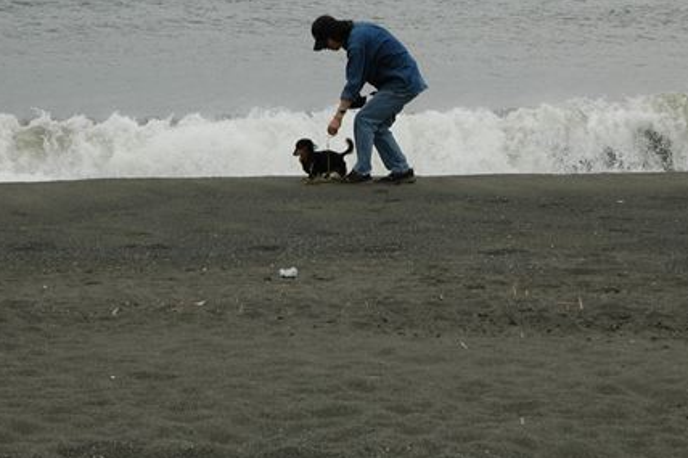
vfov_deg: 8.7
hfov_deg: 13.1
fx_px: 2999
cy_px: 153
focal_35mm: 157
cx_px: 352
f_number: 9
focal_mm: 70
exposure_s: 1/320
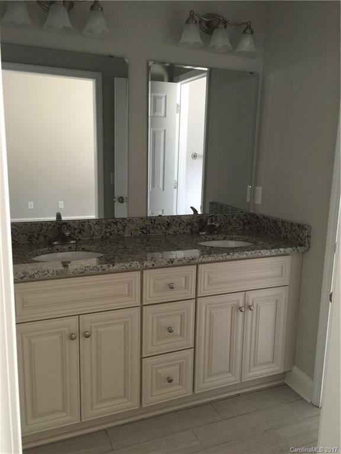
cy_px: 227
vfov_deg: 61.7
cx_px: 170
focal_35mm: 29
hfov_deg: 48.2
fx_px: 381
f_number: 2.2
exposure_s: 1/15
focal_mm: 4.15
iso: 80
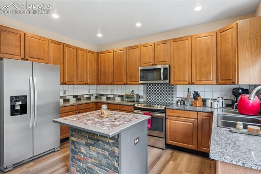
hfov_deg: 86.9
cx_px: 130
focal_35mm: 19
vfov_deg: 64.5
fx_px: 138
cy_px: 87
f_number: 13
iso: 100
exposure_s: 2.5
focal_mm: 19
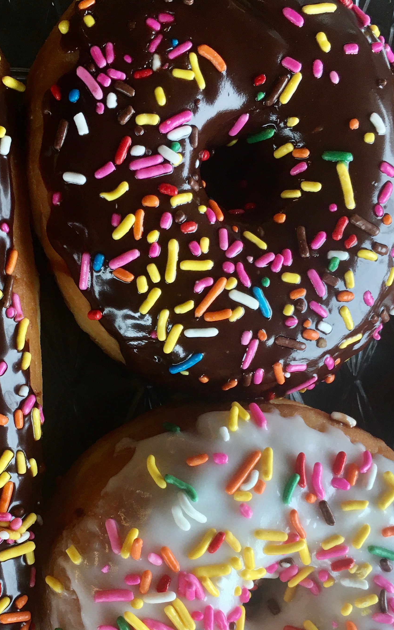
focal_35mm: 46
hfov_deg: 27.6
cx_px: 94
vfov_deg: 43.2
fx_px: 790
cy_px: 382
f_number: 2.2
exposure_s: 1/15
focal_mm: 4.15
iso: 25
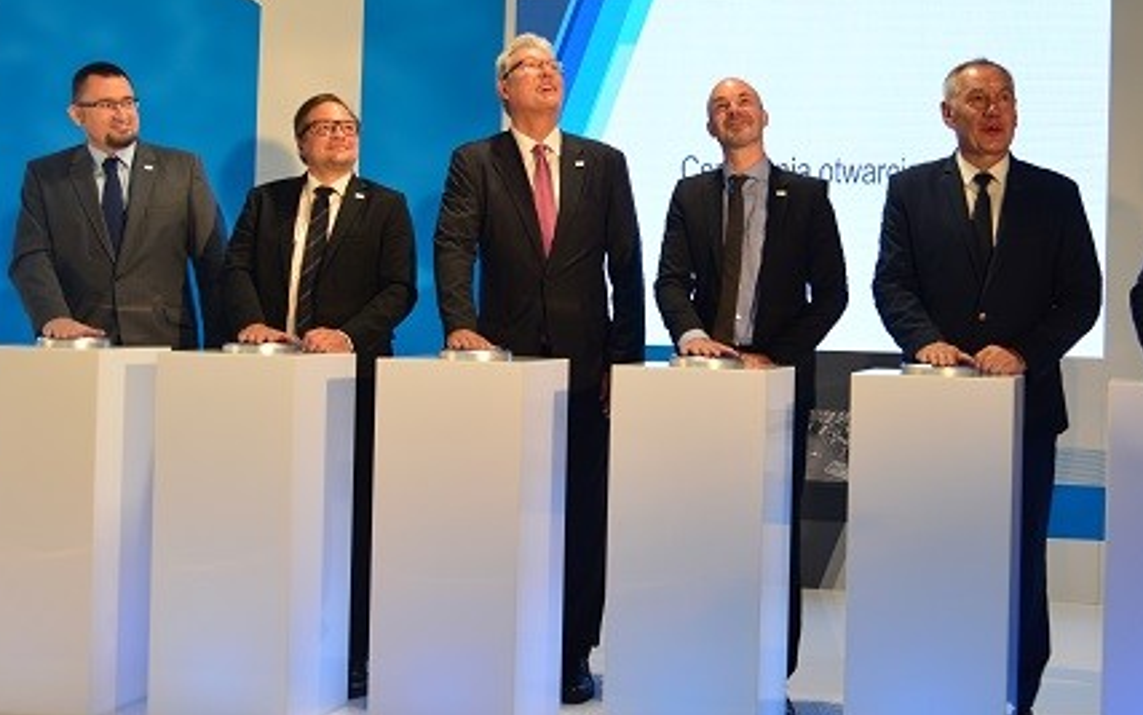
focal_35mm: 56
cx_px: 720
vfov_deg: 23.1
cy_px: 311
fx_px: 1745
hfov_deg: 36.1
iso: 200
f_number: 4.5
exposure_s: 1/40
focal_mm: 26
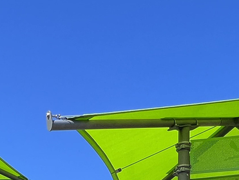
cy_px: 348
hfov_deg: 30.4
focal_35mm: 63
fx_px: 435
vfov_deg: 17.5
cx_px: 76
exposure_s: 1/1357
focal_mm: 1.57
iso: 32
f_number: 1.8
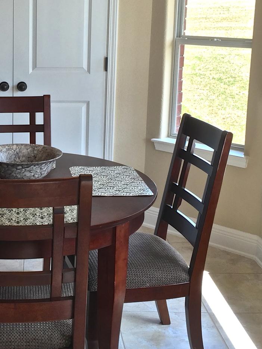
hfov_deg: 23.2
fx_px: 625
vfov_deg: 31.0
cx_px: 35
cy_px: 122
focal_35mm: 62
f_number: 2.2
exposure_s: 1/144
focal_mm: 4.15
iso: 32
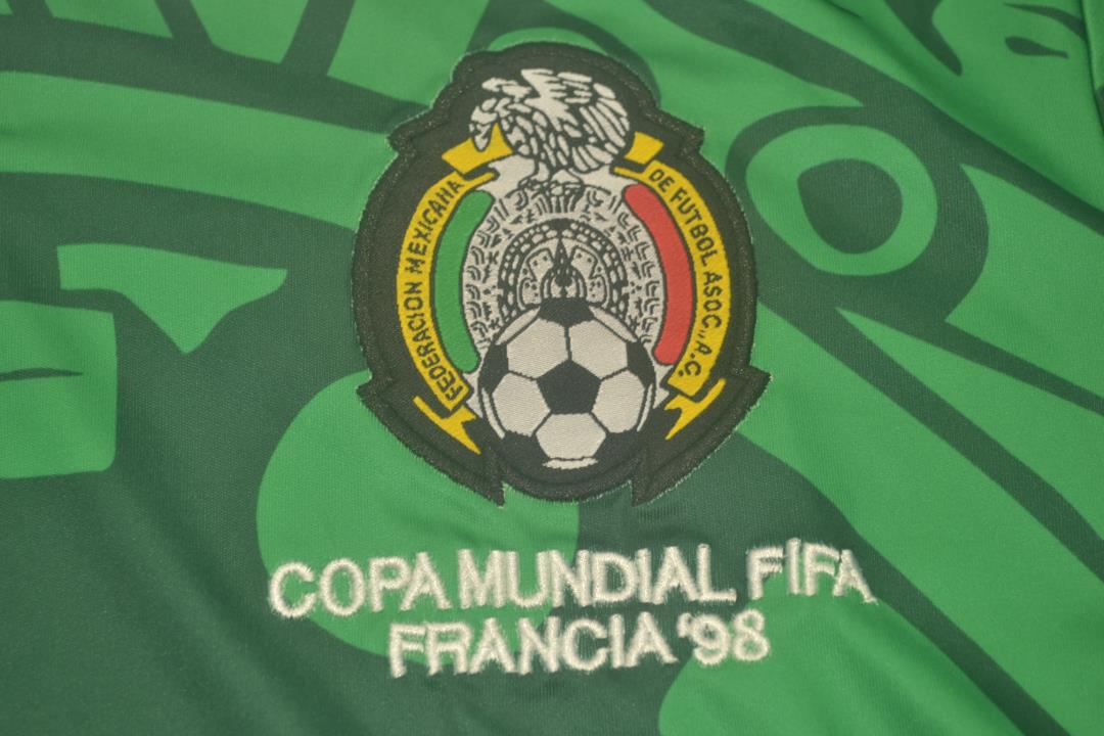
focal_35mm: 66
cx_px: 552
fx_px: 2024
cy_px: 368
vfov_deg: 20.6
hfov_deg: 30.5
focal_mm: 44
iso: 200
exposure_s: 1/60
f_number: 5.3
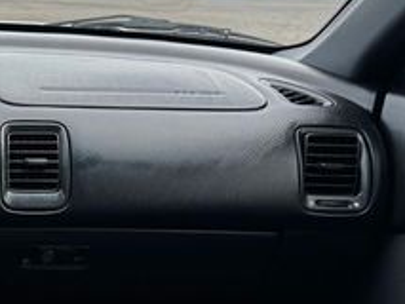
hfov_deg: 23.2
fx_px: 843
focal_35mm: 72
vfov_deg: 20.2
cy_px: 255
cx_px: -154
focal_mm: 6.76
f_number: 1.78
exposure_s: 1/372
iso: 80
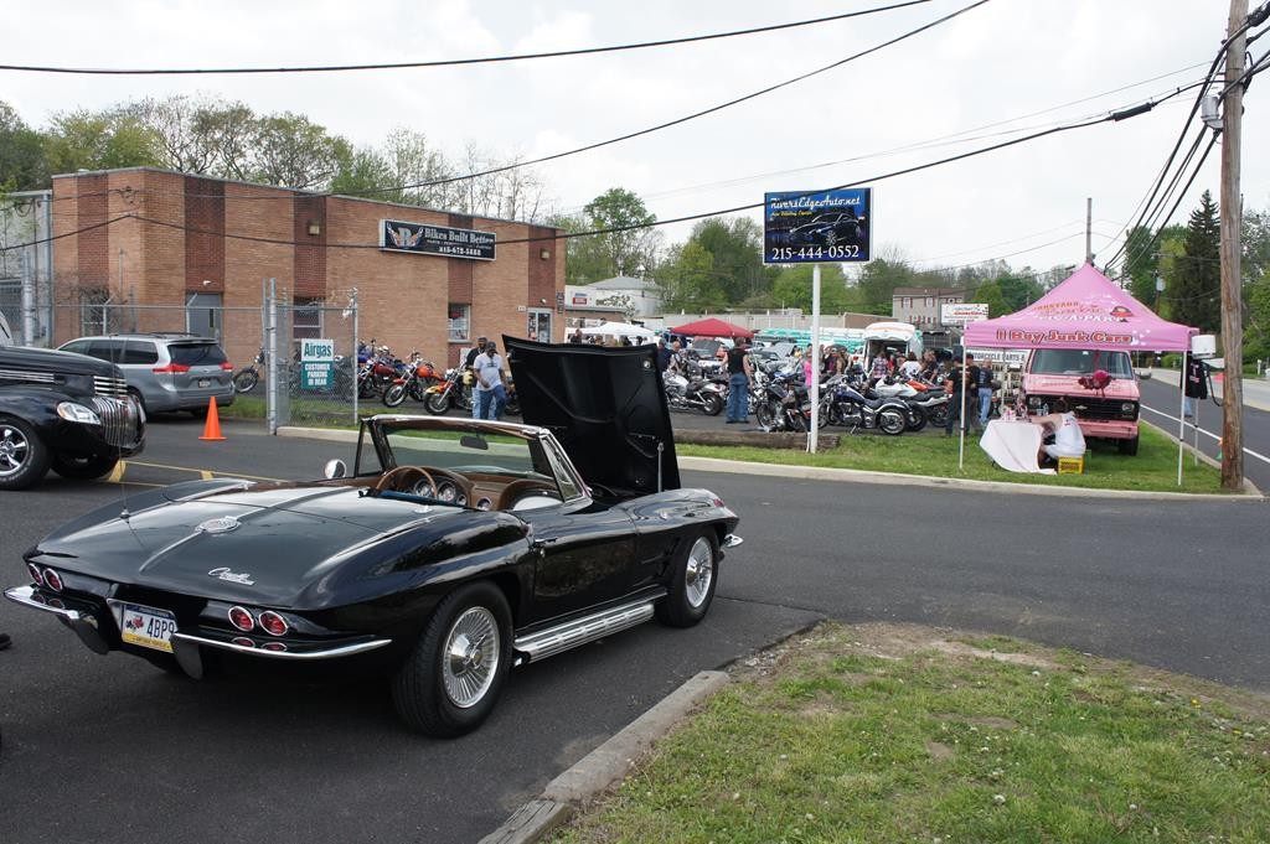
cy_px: 422
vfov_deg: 39.9
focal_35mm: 33
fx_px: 1163
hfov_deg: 57.3
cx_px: 635
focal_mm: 22
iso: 200
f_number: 8
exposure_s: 1/200
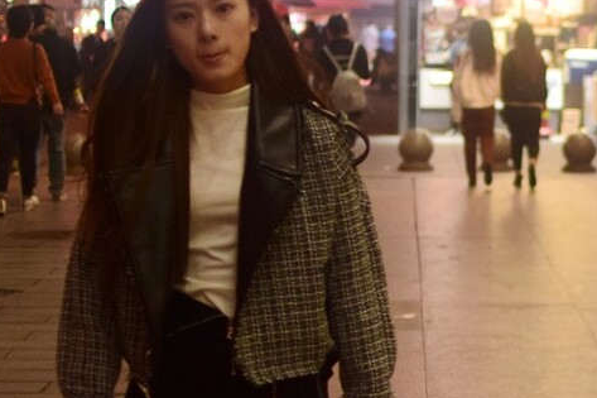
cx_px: 650
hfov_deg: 15.0
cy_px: 312
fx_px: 2209
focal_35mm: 133
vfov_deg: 10.3
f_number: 2
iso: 1600
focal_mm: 35
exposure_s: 1/400
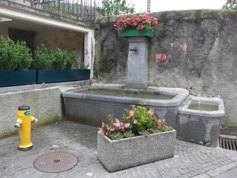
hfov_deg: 61.7
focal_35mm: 29
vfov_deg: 48.2
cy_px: 89
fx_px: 199
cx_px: 118
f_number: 2.8
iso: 80
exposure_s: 1/160
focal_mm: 6
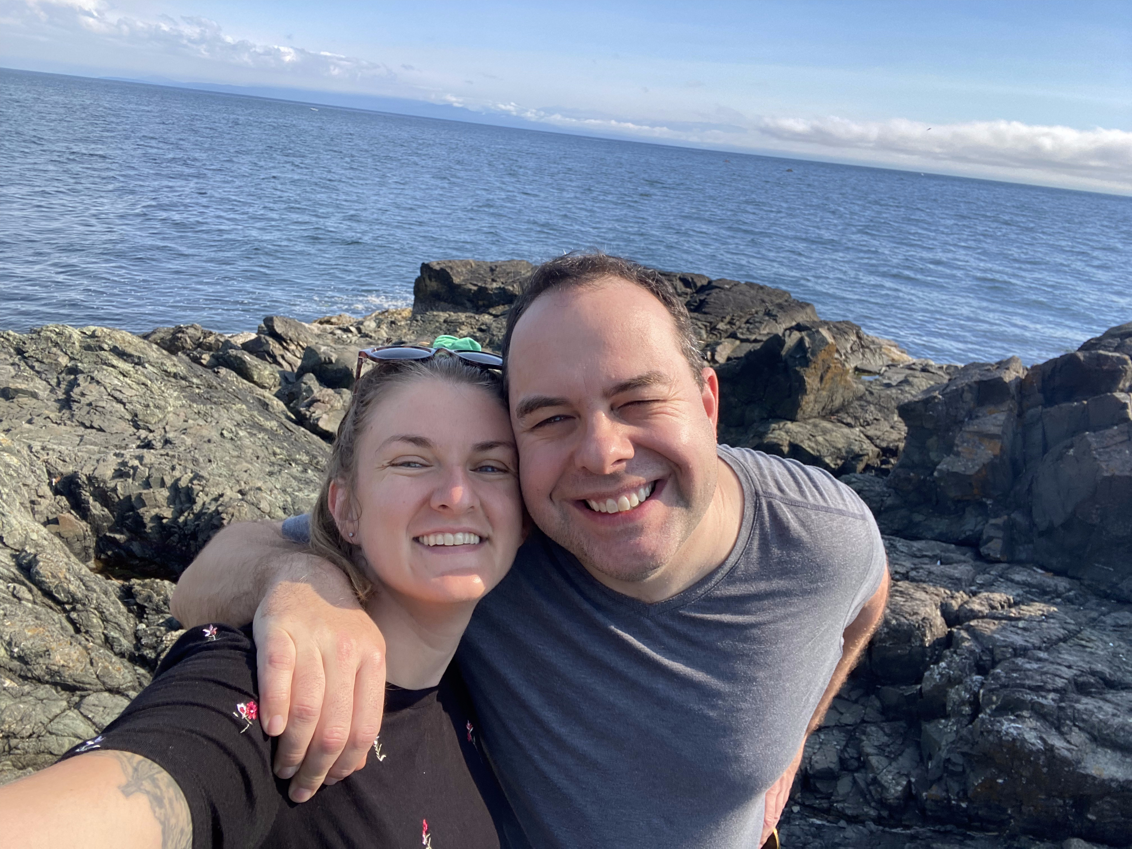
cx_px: 566
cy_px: 424
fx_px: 752
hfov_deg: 73.9
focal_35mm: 23
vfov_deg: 58.9
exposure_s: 1/535
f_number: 2.2
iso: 25
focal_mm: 2.71
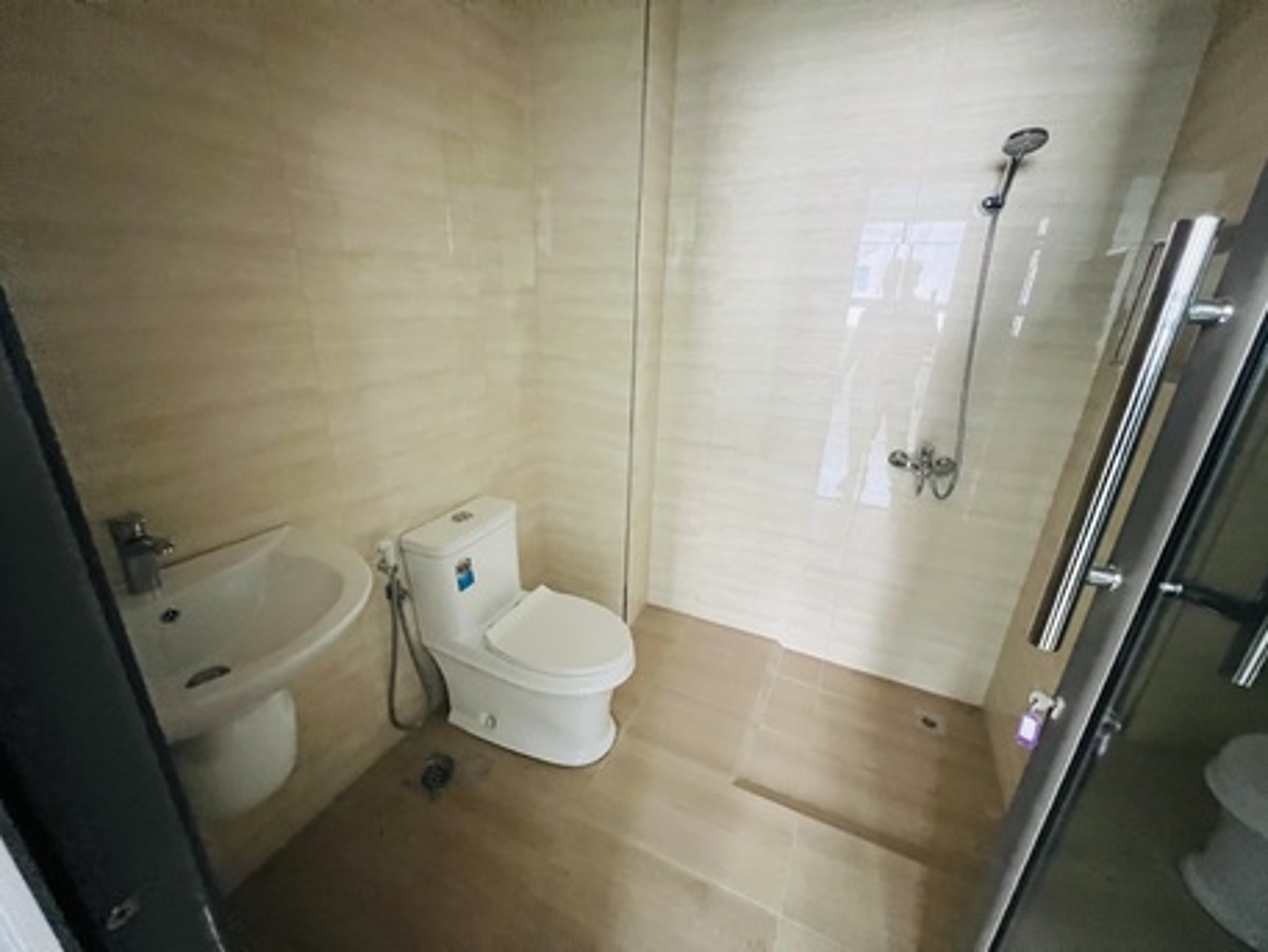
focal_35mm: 13
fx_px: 476
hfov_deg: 106.2
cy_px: 476
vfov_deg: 89.9
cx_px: 634
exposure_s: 1/60
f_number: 1.8
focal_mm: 1.57
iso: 800
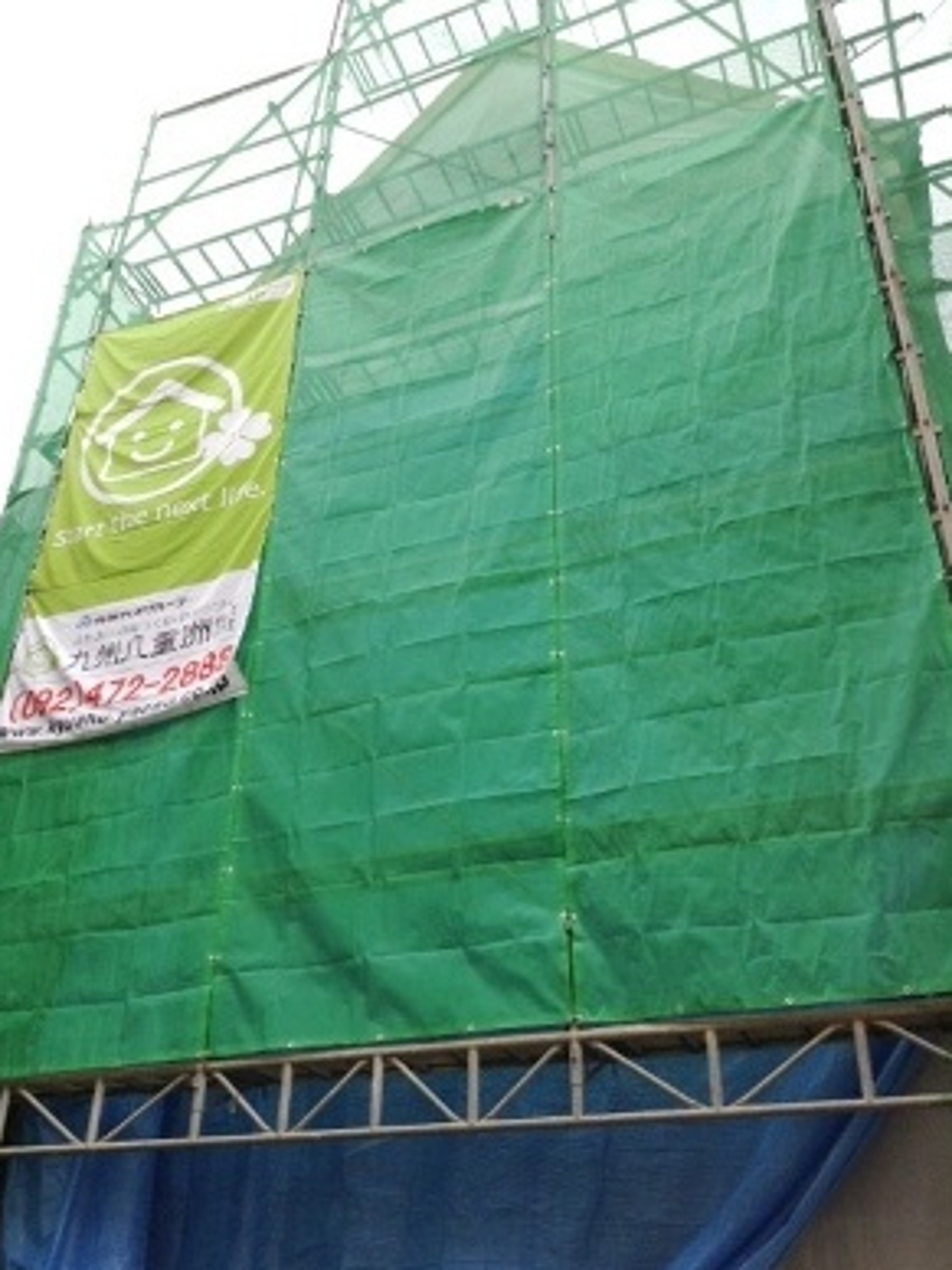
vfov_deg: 54.0
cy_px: 642
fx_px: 1247
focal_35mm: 34
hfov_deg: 41.8
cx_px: 466
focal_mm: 3.3
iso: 32
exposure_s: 1/40
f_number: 2.4
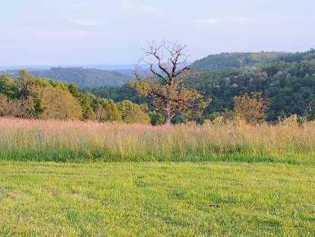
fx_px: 546
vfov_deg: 24.5
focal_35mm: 60
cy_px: 118
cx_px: 158
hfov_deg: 32.2
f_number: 3.7
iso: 160
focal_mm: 10.7
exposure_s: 1/60
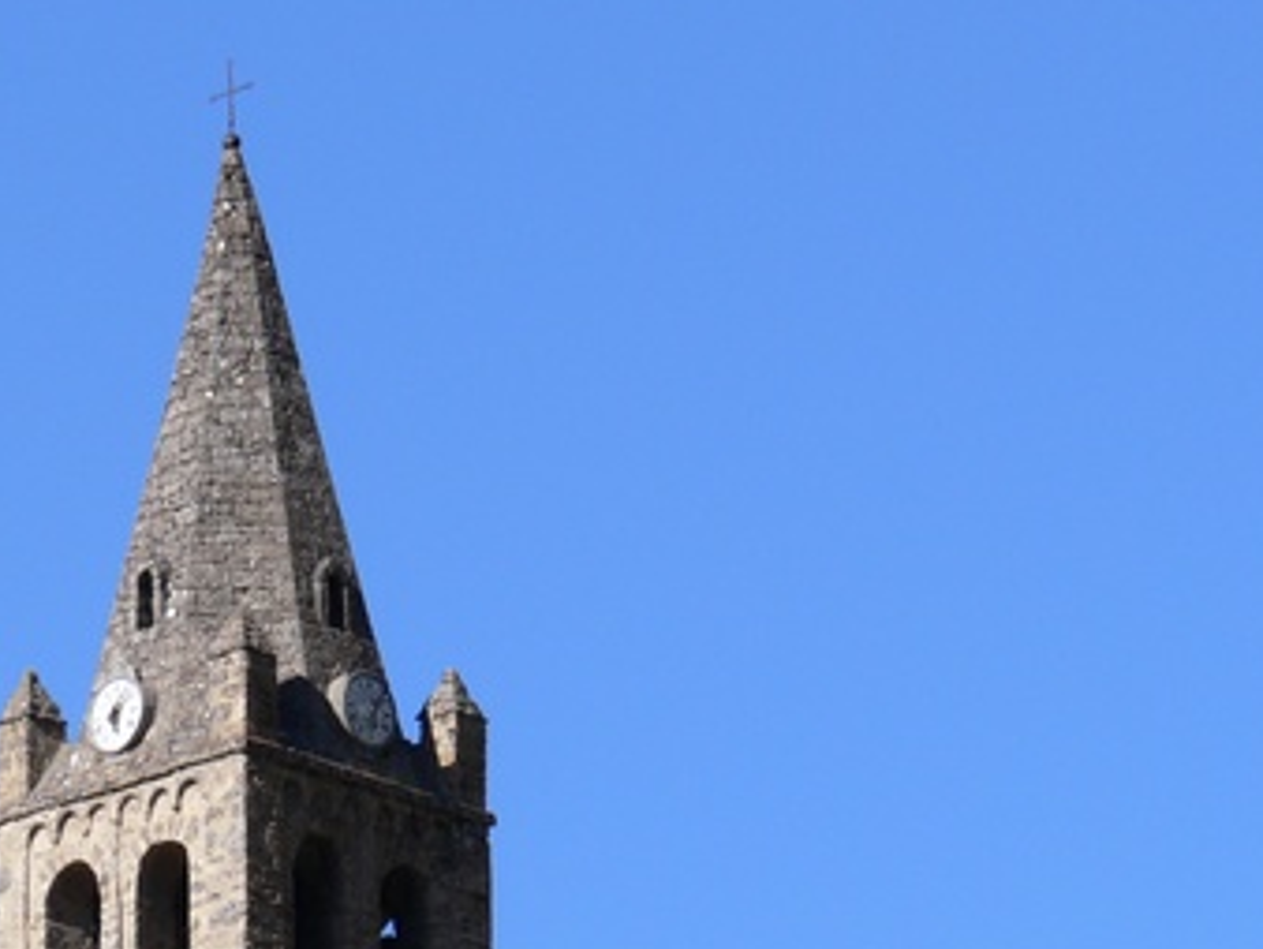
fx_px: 15554
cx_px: -19
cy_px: 1009
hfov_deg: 4.6
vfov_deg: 3.5
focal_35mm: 426
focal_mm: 38.4
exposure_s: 1/320
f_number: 5.6
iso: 80
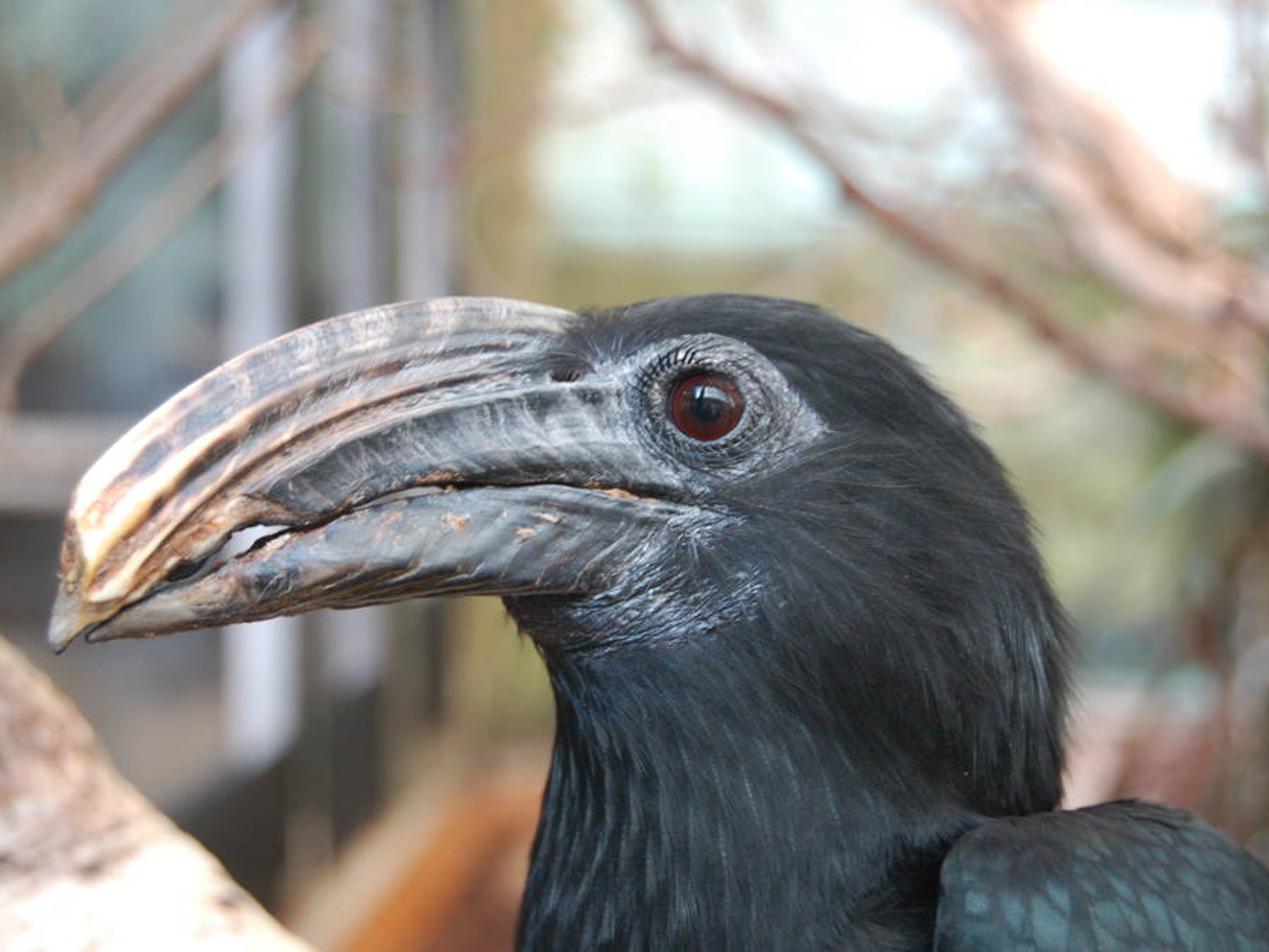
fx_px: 2530
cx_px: 588
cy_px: 477
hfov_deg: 28.1
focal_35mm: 69
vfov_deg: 21.3
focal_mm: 42
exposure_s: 1/15
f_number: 5.3
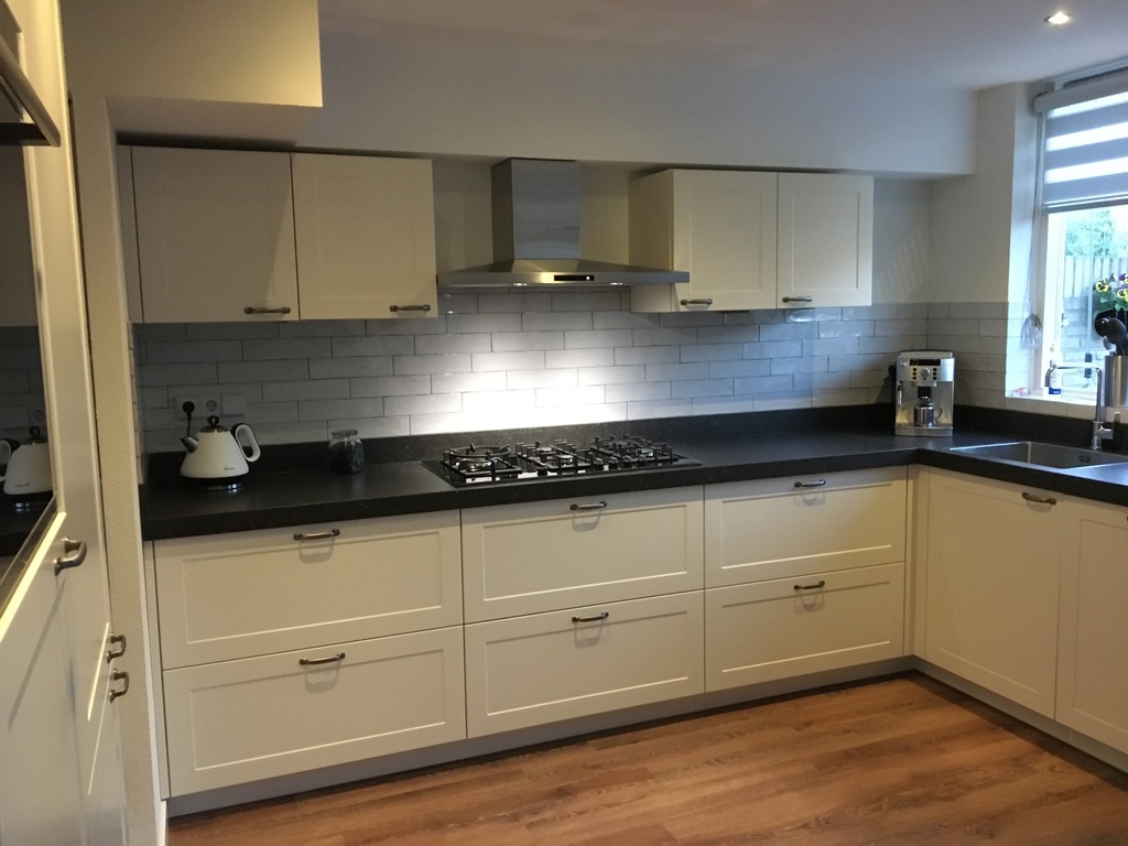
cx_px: 564
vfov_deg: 48.2
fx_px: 945
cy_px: 423
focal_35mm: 29
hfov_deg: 61.7
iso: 320
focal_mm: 4.15
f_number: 2.2
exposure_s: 1/17
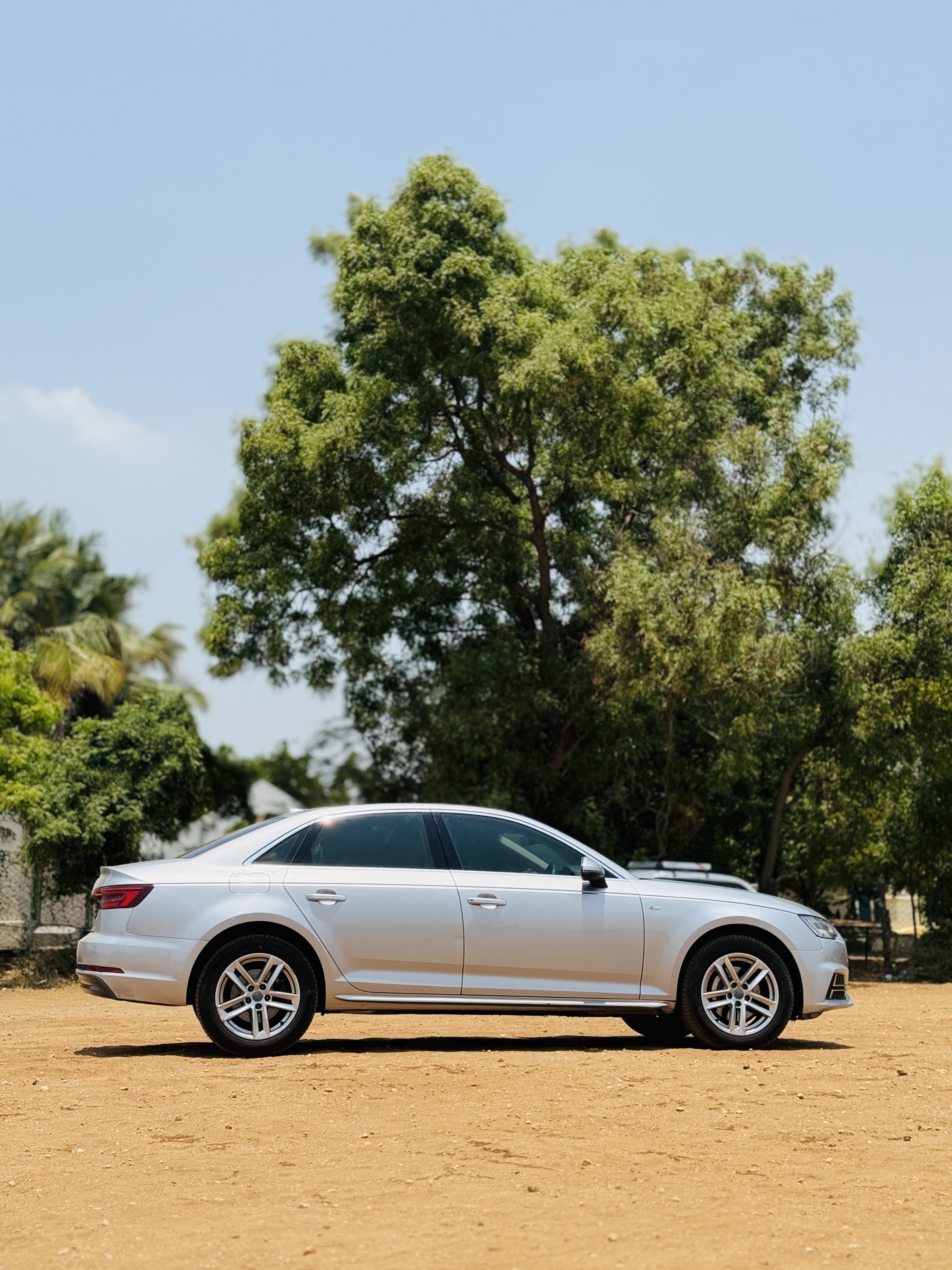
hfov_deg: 30.3
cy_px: 635
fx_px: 1760
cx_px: 476
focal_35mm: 48
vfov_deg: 39.7
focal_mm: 6.76
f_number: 1.78
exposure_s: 1/5587
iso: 80
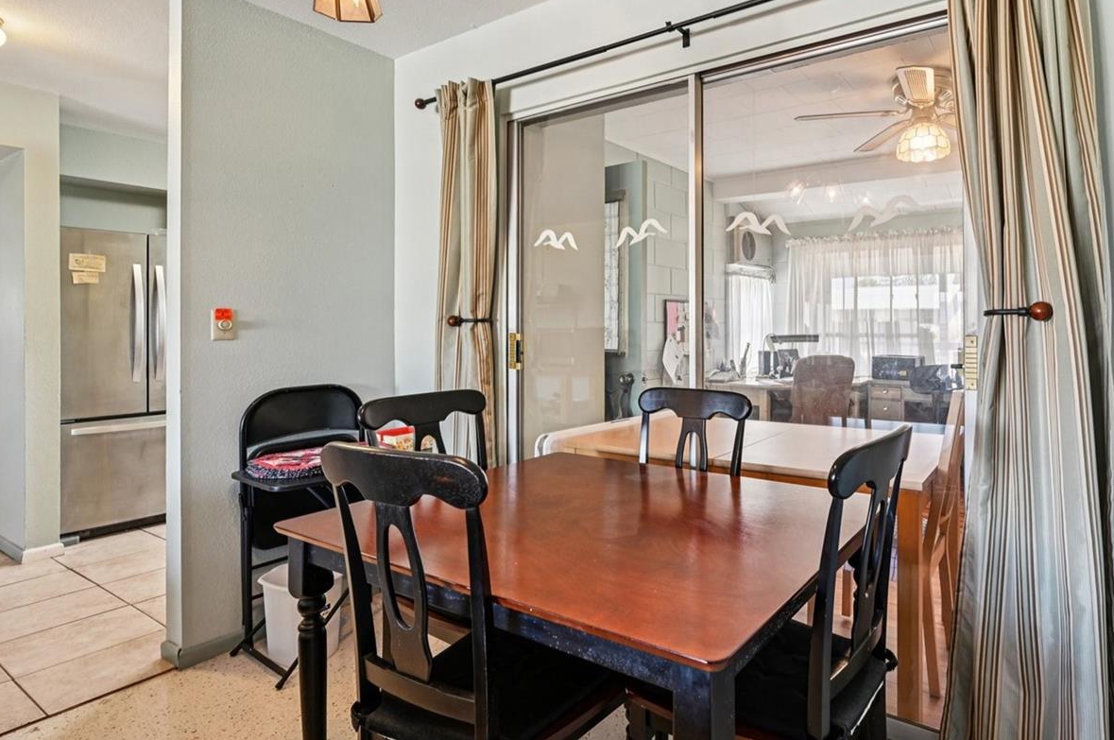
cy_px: 328
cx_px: 731
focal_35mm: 19
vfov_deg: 64.2
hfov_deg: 84.3
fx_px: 587
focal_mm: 14
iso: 400
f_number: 8
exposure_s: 1/15
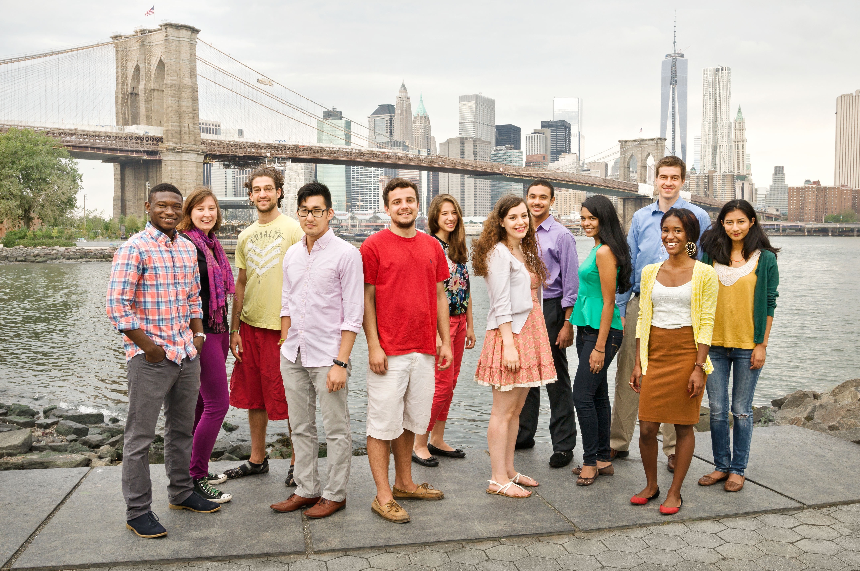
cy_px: 286
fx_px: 859
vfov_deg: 36.8
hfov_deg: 53.2
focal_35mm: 36
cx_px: 430
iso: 400
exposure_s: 1/200
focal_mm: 24
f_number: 8
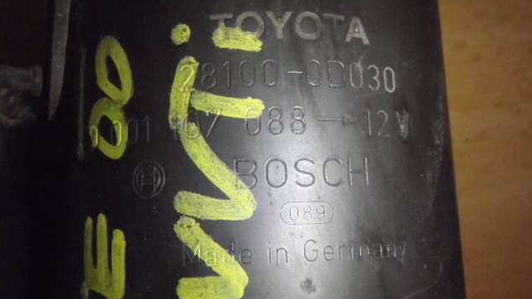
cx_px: 267
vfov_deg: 28.9
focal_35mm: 41
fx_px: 578
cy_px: 111
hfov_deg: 49.4
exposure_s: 1/30
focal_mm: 6.64
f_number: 4.7
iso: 1600
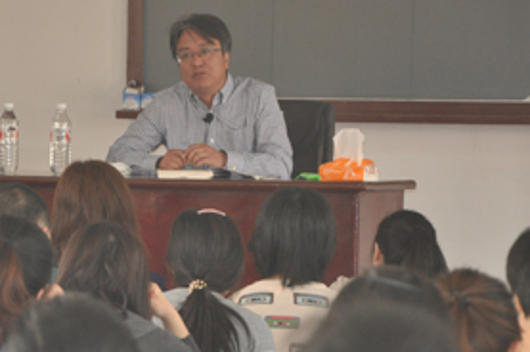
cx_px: 201
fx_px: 4175
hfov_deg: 7.3
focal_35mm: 284
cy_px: 295
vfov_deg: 4.8
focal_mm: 105
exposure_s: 1/30
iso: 800
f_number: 5.6
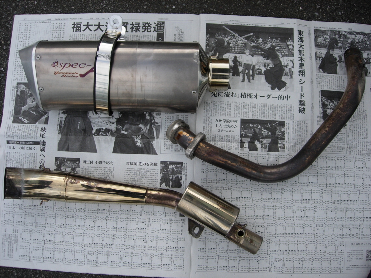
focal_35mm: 38
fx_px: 407
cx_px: 186
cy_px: 139
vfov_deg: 37.7
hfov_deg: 49.0
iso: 64
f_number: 2.8
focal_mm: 7.8
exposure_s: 1/512
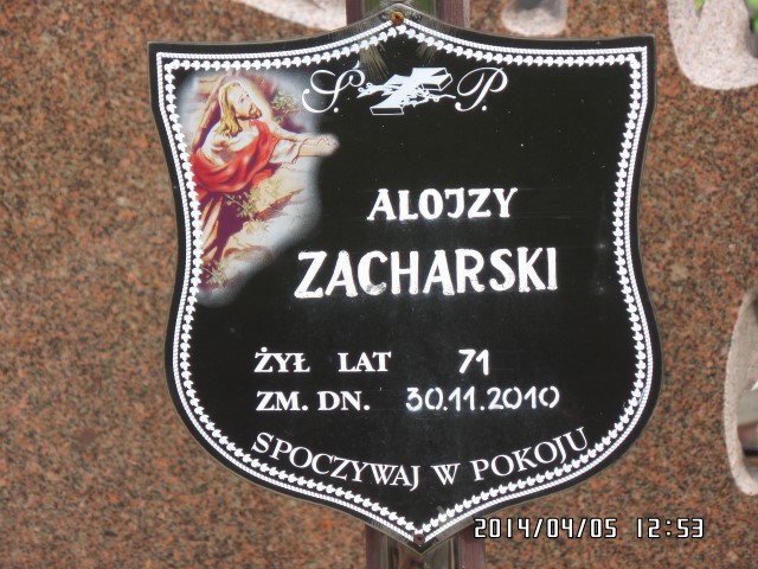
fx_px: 5737
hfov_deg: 7.6
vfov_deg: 5.7
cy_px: 284
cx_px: 379
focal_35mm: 262
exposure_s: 1/250
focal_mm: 46.7
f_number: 5.1
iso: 100
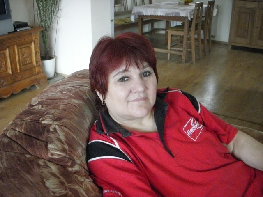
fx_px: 289
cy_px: 98
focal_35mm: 38
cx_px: 132
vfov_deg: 37.7
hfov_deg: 49.0
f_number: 3.3
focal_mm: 6.3
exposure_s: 1/125
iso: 1000
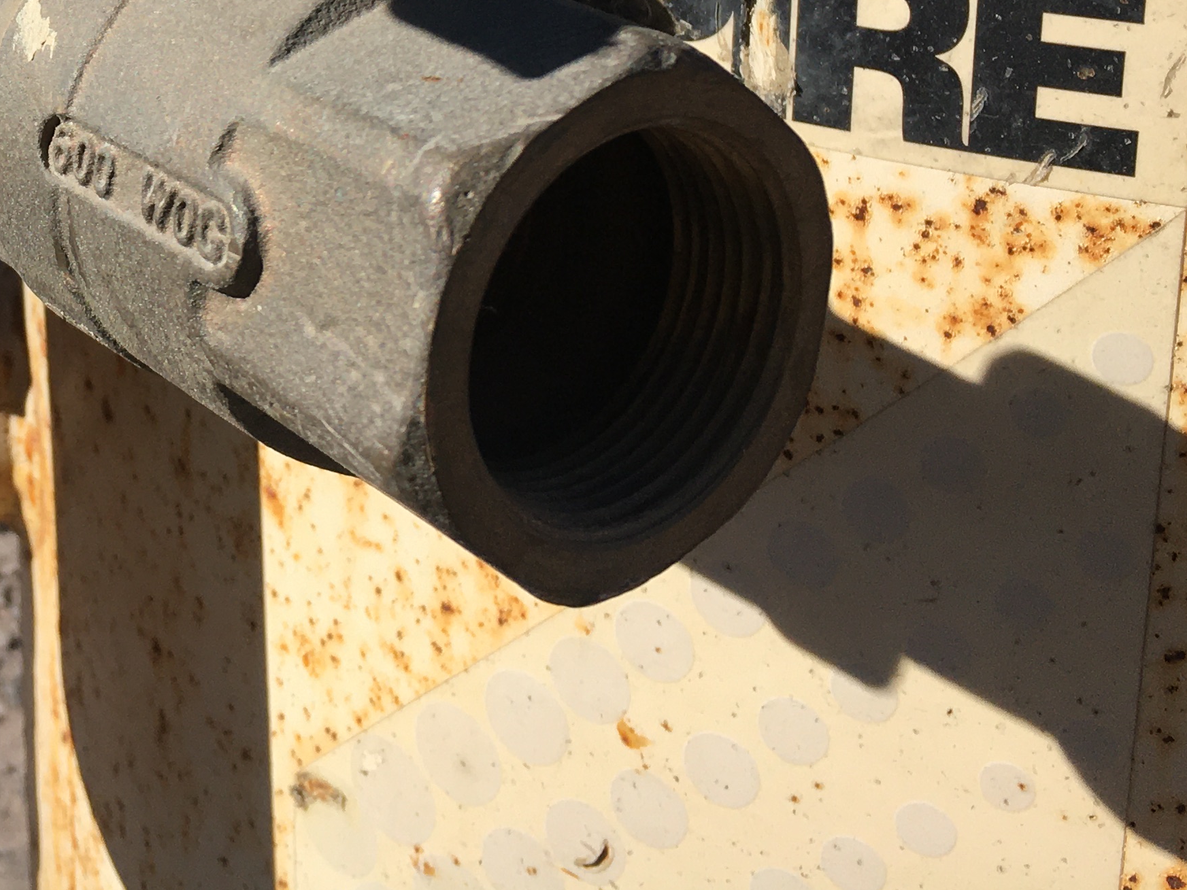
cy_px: -131
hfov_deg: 27.5
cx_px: 41
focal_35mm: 67
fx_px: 2298
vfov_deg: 20.7
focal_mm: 4.15
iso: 25
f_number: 2.2
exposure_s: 1/1923
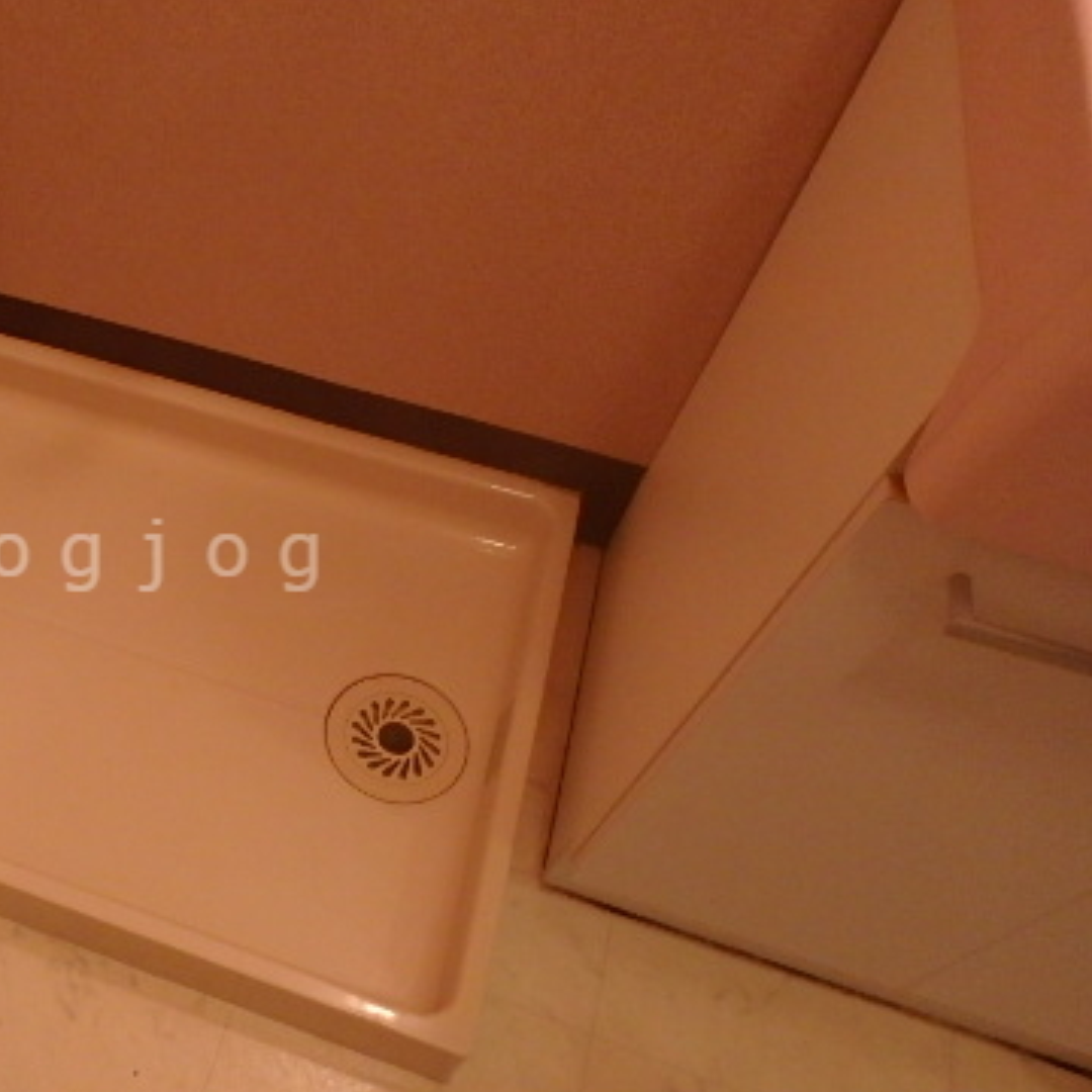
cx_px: 127
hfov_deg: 45.5
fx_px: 1178
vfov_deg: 49.7
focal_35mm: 33
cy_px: 555
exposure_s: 1/30
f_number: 3.5
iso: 500
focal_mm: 3.7
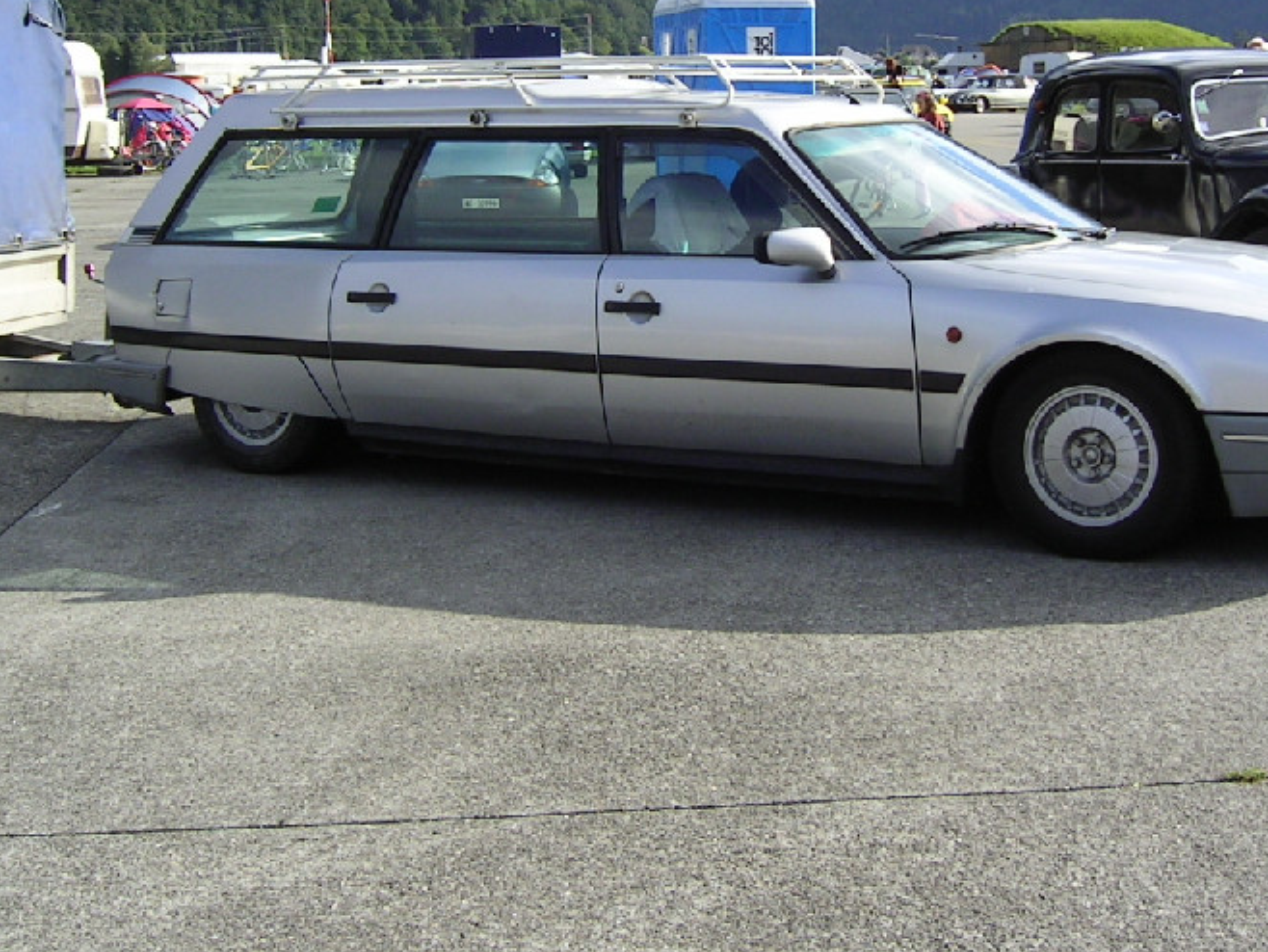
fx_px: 2052
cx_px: 753
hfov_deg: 34.2
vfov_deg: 26.0
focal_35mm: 56
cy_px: 306
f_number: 4.8
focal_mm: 5.6
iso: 50
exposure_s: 1/225
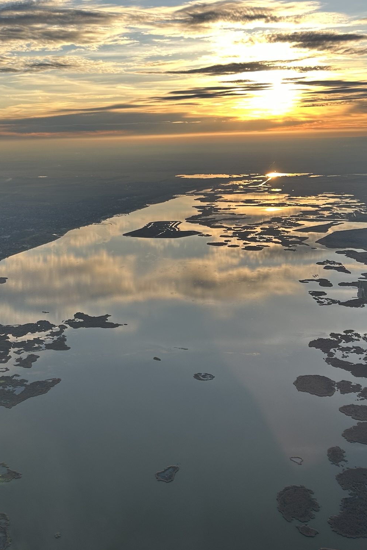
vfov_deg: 51.9
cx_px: 139
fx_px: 566
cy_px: 278
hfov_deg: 35.8
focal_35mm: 37
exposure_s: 1/473
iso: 50
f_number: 1.5
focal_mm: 5.7
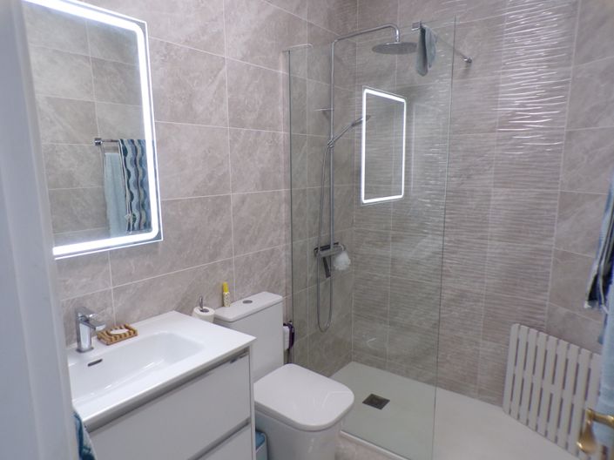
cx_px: 307
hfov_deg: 71.6
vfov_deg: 56.8
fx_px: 425
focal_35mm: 24
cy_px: 230
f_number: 3
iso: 137
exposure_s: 1/34
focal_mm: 4.3
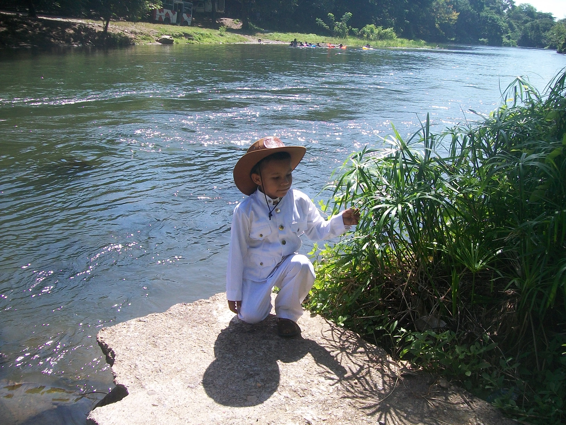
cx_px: 283
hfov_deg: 51.4
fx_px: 589
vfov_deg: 39.7
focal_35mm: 36
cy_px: 212
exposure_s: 1/640
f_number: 2.7
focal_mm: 6
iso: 80
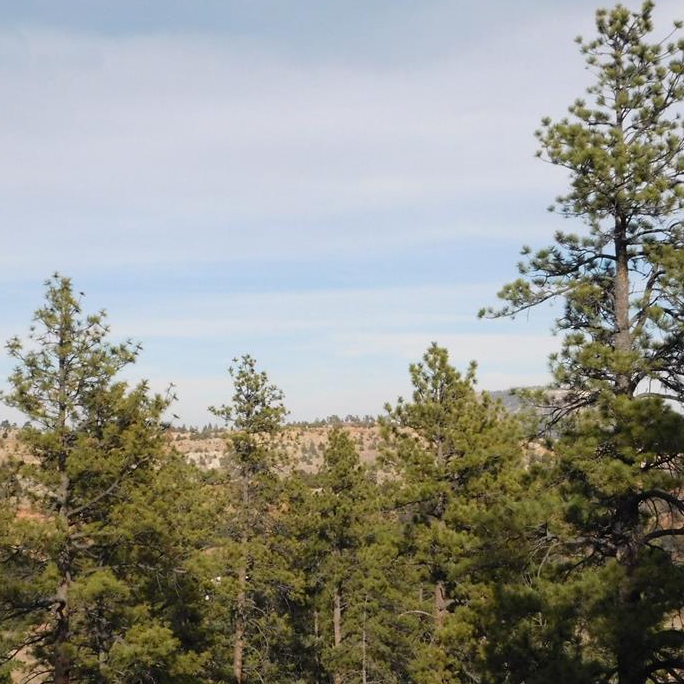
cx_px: 375
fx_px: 1744
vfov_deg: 22.2
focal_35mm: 78
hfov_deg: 22.2
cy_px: 310
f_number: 8
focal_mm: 10.4
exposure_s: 1/1250
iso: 800
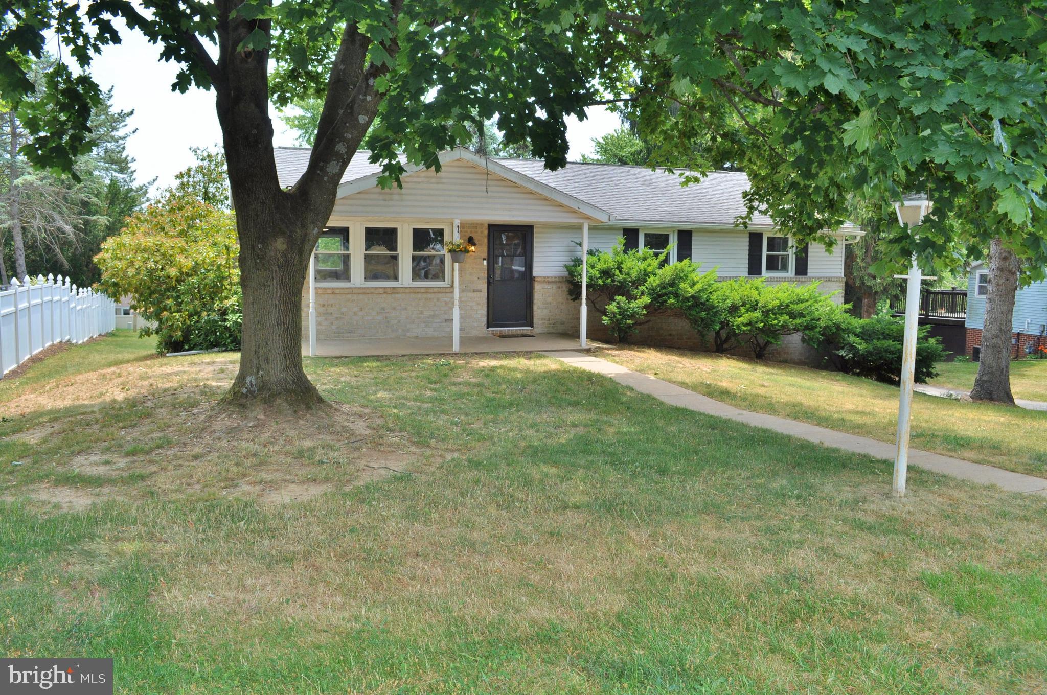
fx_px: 784
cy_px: 348
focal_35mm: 27
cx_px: 524
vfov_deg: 47.8
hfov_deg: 67.4
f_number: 10
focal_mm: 18
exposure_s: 1/200
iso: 250
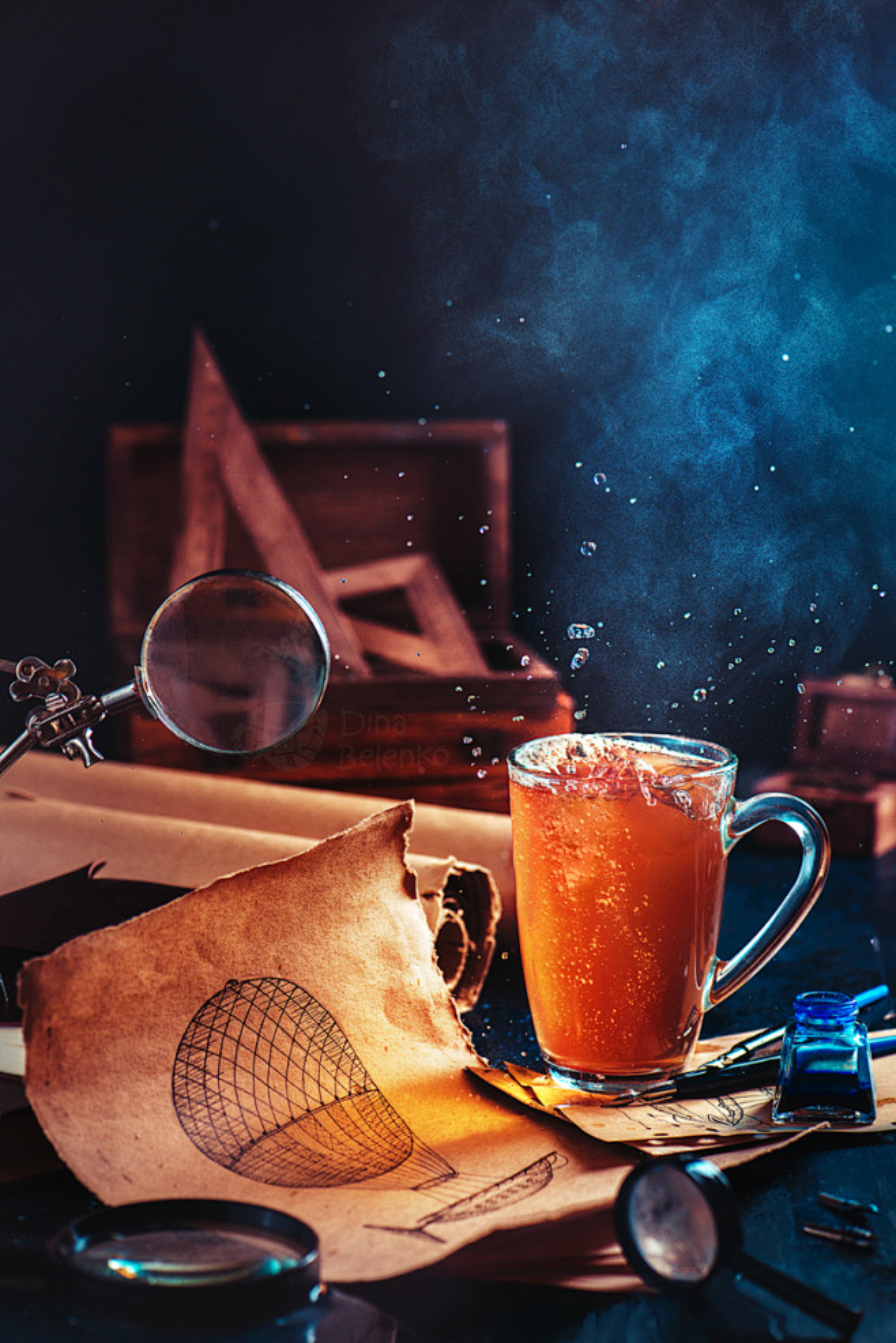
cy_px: 672
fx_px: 3917
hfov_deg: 13.0
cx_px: 448
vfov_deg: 19.5
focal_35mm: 105
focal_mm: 105
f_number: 5.6
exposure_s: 1/100
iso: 160
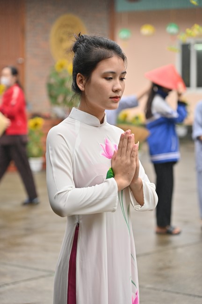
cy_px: 152
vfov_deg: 17.1
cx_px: 101
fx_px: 1012
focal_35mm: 120
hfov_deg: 11.4
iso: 100
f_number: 4.5
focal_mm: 120
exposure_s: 1/100
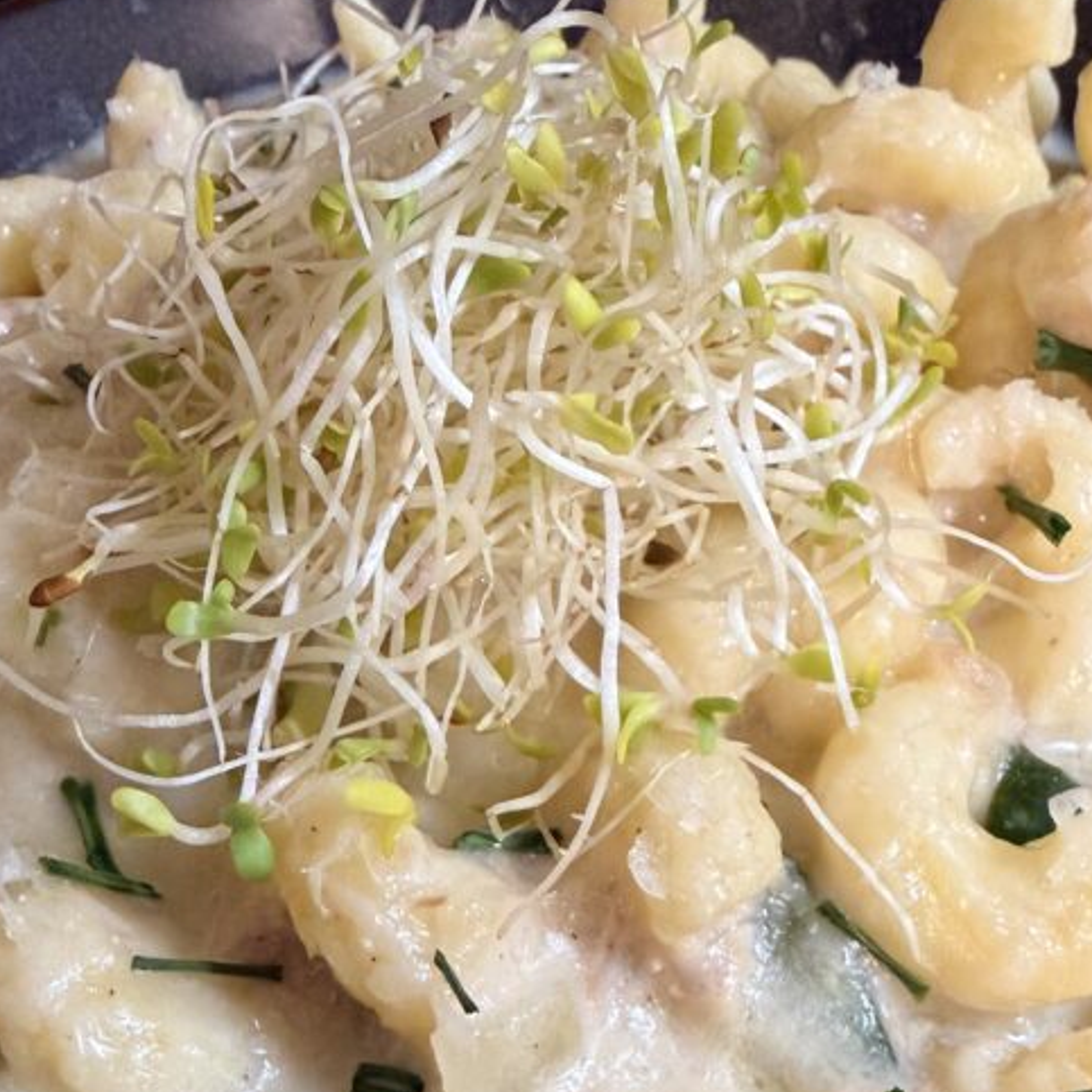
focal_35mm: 45
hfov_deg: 37.3
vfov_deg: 35.7
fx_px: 1606
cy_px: 945
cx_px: 701
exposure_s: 1/50
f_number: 2.2
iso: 400
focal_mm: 2.22
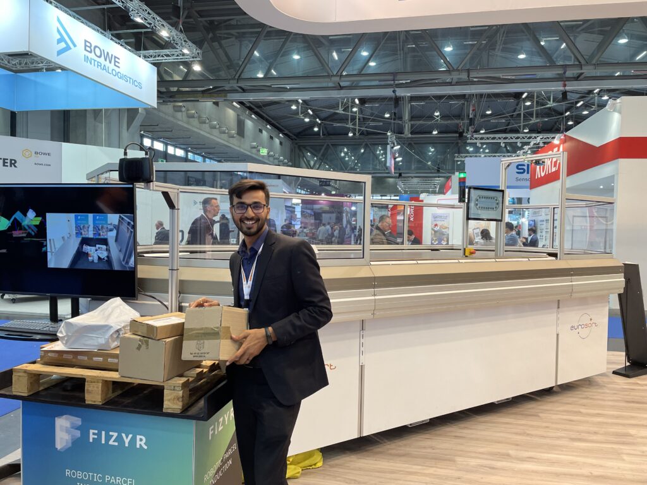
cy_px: 242
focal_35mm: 26
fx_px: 486
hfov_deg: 67.3
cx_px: 324
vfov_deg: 53.1
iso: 100
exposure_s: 1/100
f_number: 1.6
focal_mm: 4.2
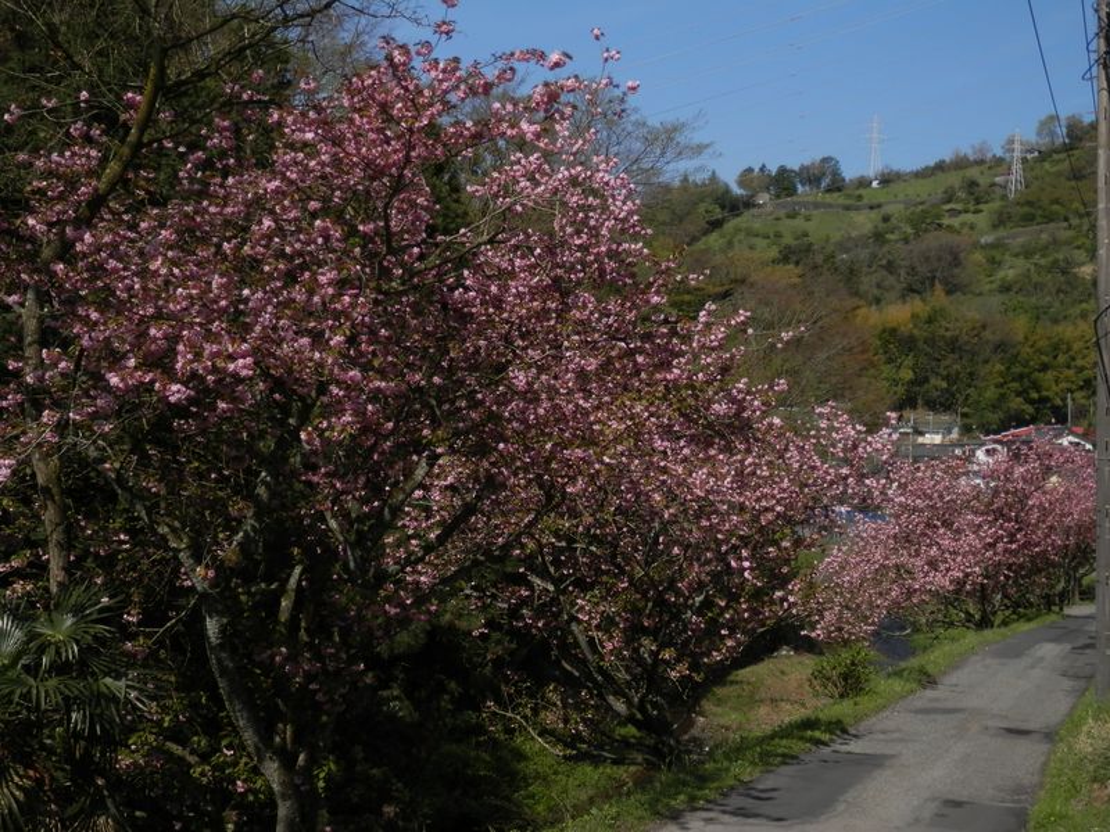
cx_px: 555
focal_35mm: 45
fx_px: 1443
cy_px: 416
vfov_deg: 32.2
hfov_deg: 42.1
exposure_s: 1/125
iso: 80
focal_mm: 8
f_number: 10.8
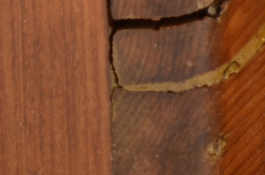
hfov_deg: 4.3
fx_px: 3462
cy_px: -96
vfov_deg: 2.9
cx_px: 458
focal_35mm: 471
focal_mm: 45
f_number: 18
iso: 100
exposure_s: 1/160
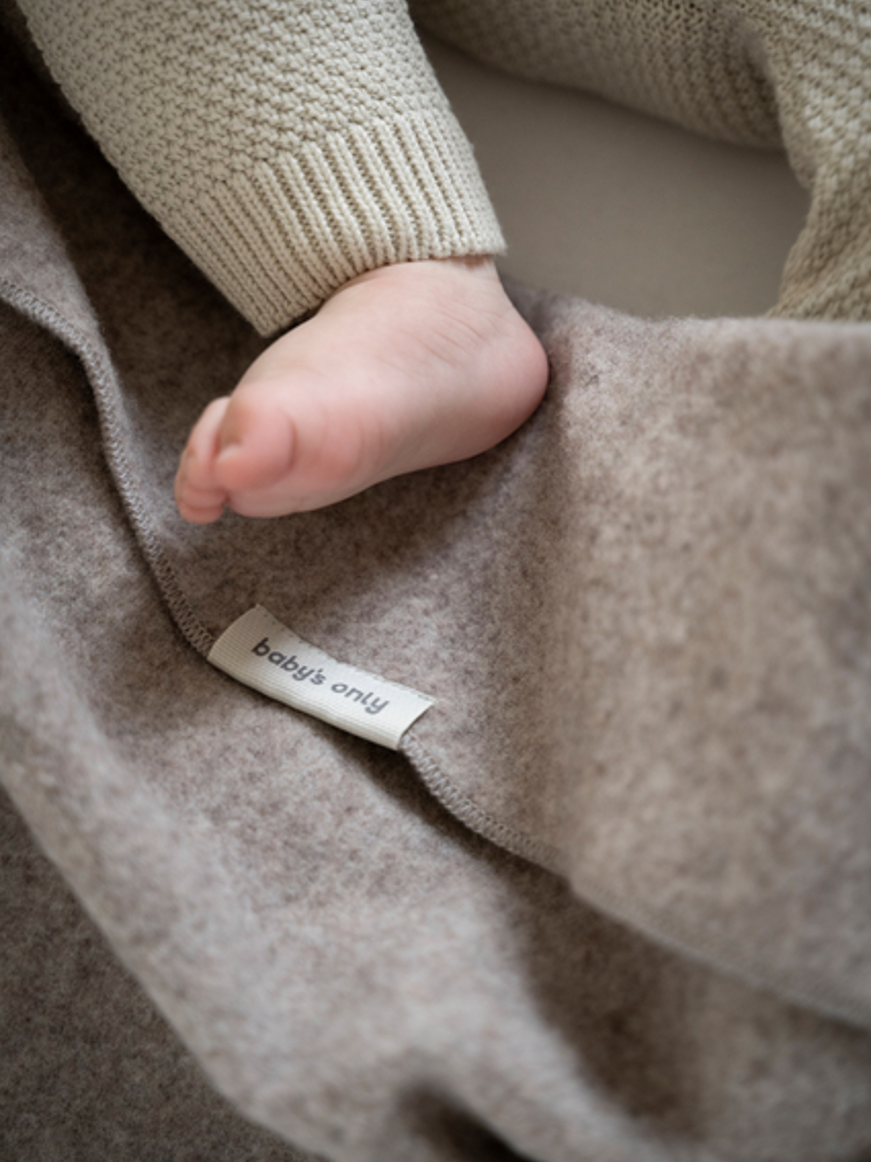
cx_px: 442
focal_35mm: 76
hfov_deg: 19.4
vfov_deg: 25.7
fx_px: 2551
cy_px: 566
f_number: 2.8
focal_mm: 69
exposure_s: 1/160
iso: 640
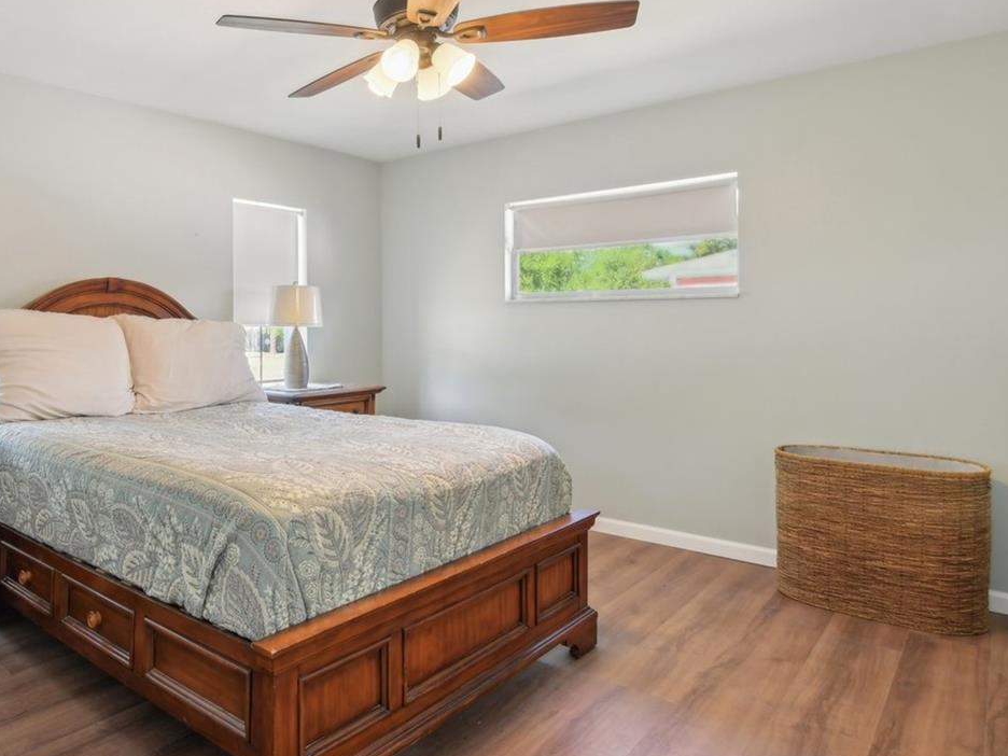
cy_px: 355
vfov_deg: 58.8
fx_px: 670
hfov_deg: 69.2
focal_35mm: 23
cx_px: 255
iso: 400
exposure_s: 1/6
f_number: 8
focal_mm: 14
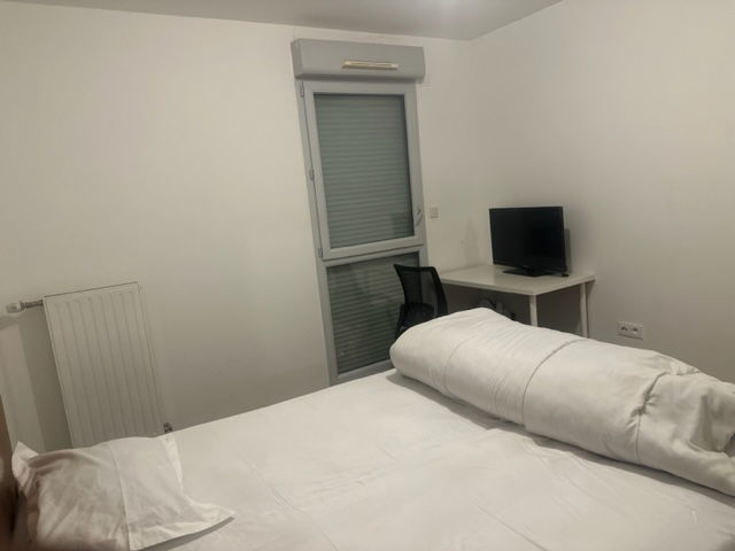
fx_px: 510
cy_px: 276
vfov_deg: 56.8
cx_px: 368
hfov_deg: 71.6
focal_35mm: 24
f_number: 1.78
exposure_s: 1/50
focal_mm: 6.86
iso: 400
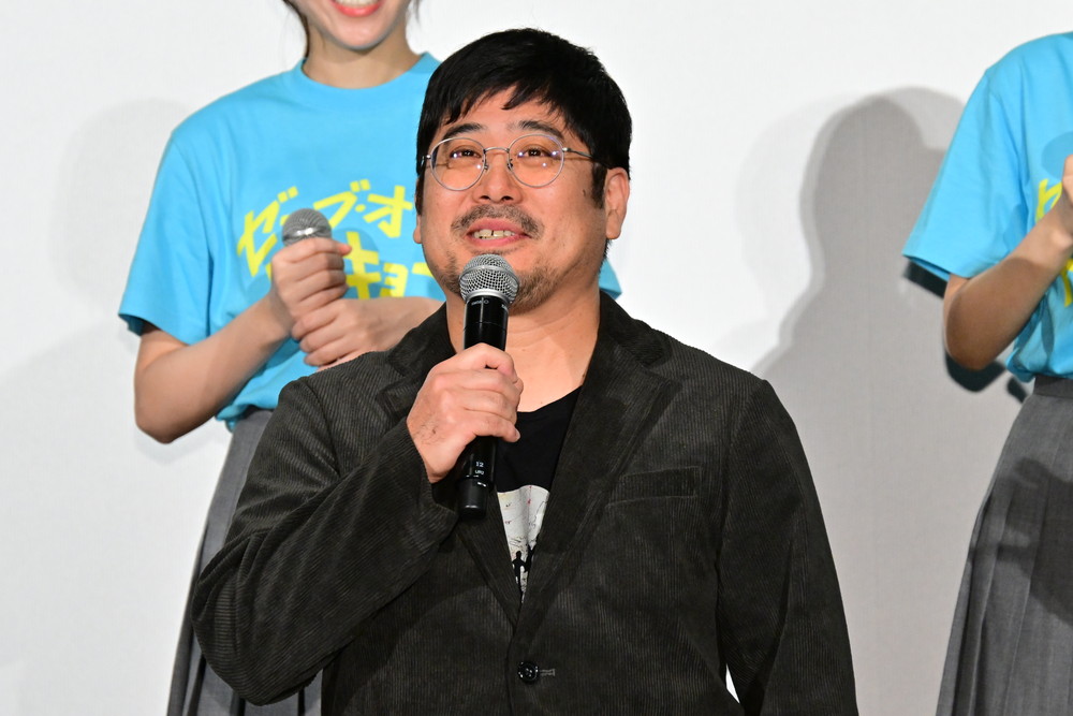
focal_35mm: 225
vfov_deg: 6.1
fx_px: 6707
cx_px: 536
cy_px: 358
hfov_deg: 9.1
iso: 3200
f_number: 6.3
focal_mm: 150
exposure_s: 1/200
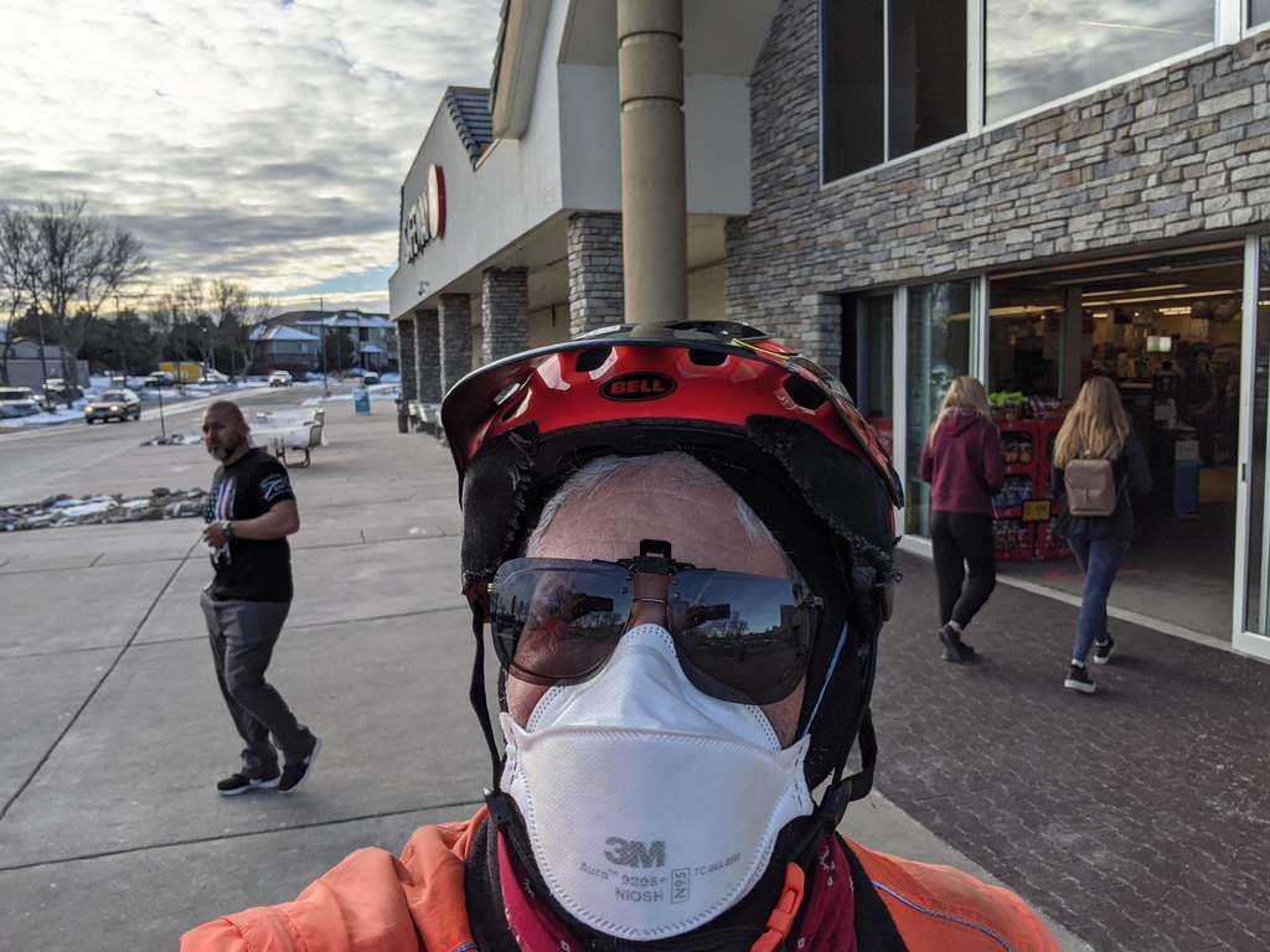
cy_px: 476
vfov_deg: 49.7
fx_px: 1027
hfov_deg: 63.4
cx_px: 635
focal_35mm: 28
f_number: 1.8
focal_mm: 2.97
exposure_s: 1/1529
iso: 31
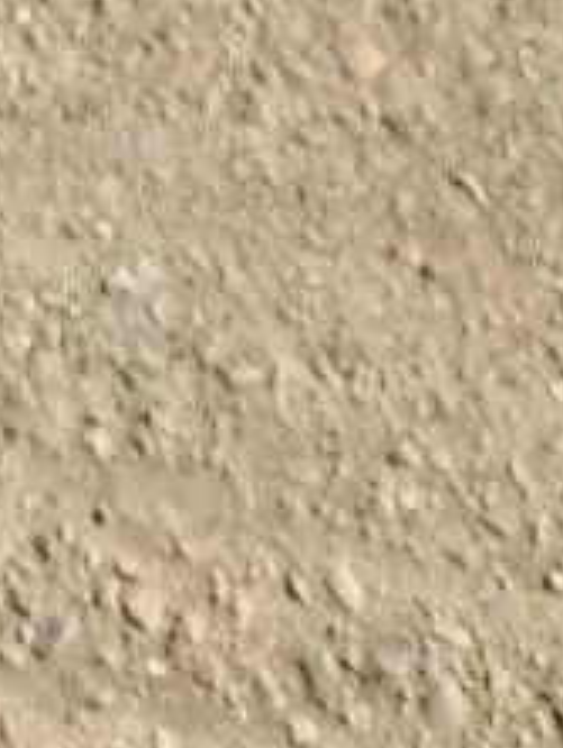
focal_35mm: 138
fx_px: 2987
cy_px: -1397
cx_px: -361
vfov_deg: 10.6
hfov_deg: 10.3
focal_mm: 5.54
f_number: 1.8
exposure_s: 1/2000
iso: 40
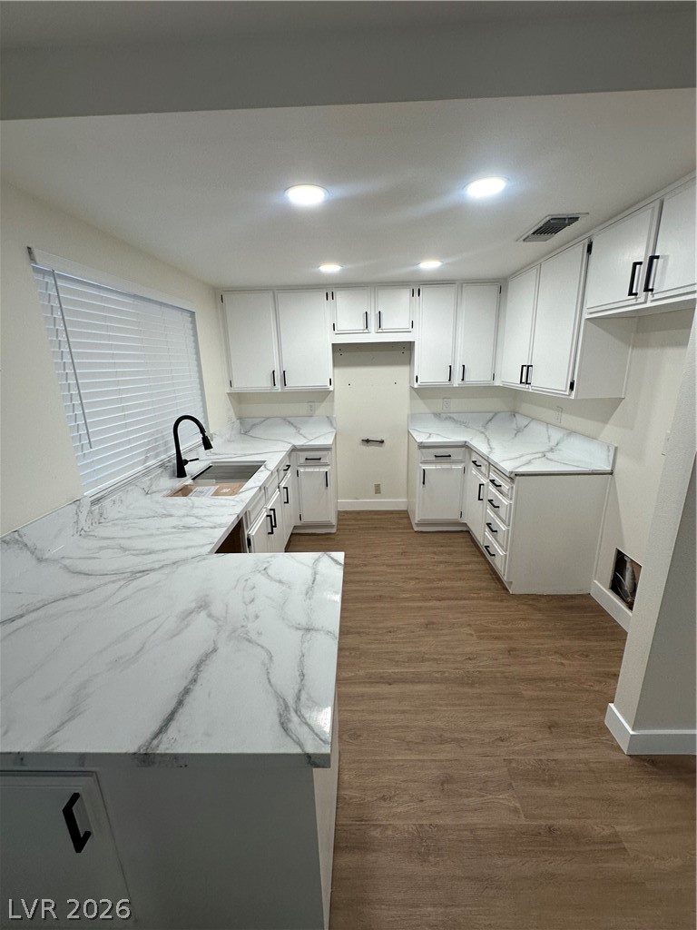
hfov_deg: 85.7
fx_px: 376
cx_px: 348
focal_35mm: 14
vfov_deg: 102.1
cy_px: 465
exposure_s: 1/120
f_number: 2.2
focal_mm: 2.22
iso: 125
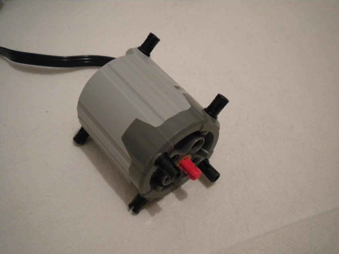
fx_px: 402
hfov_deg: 45.8
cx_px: 170
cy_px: 127
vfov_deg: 35.1
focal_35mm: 41
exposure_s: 1/22
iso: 800
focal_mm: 7.4
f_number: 3.5
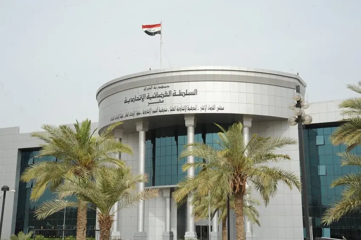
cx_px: 180
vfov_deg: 26.9
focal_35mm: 50
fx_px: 501
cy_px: 120
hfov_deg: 39.6
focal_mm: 50
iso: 800
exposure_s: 1/800
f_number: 14
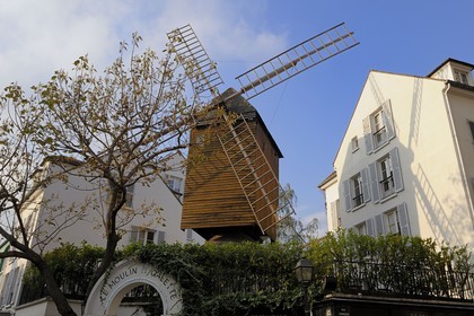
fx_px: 408
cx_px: 237
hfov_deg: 60.3
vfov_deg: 42.3
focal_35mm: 31
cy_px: 158
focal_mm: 31
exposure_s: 1/125
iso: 400
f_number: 14
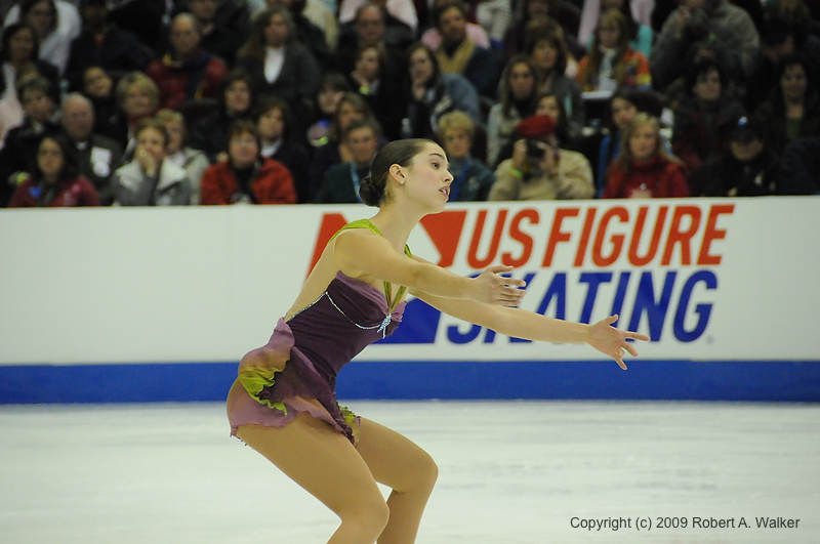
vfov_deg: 4.6
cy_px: 272
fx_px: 6824
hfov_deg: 6.9
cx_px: 410
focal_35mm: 300
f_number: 5.6
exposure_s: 1/1000
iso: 3200
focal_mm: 200
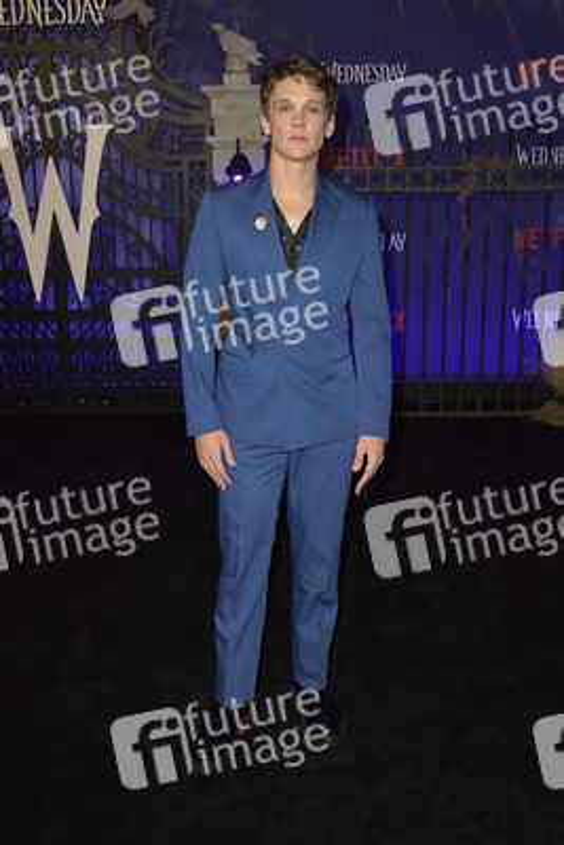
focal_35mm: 34
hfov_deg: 38.9
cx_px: 282
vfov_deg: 55.8
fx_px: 798
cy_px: 422
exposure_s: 1/250
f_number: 6.3
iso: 640
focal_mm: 34
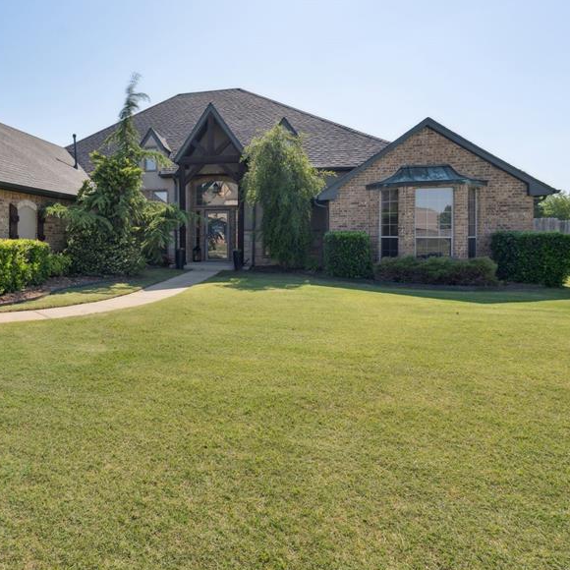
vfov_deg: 64.9
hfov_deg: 59.9
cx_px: 114
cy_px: 255
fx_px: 447
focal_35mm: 24
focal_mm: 16
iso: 200
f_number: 7.1
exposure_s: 1/1250
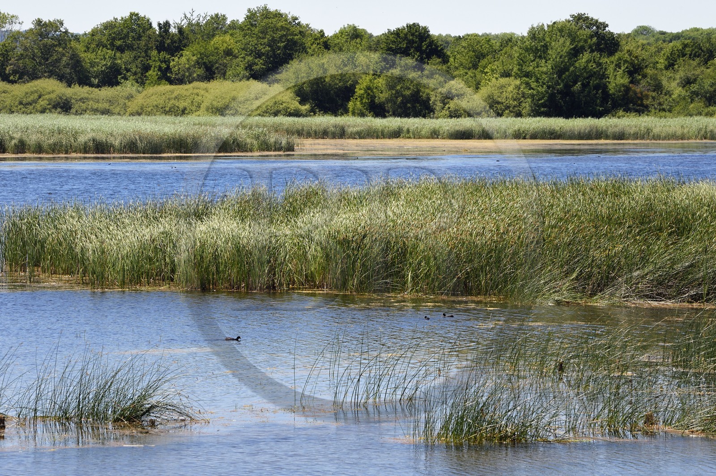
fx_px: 3976
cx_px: 358
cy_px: 238
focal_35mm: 200
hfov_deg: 10.3
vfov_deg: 6.9
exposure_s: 1/250
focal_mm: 200
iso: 200
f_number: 10
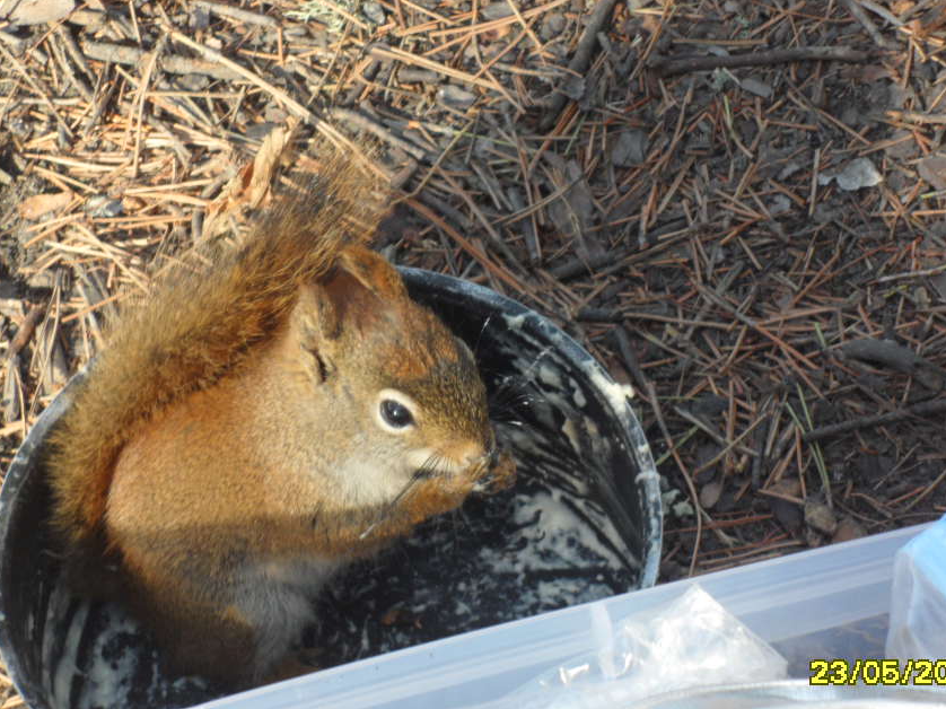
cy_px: 322
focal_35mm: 143
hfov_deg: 13.8
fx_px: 3907
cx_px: 463
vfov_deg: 10.4
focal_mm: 21
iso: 100
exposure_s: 1/60
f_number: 5.4
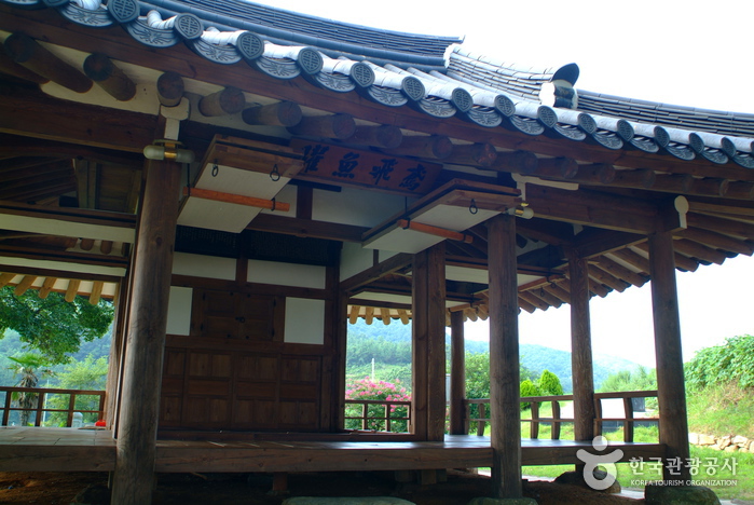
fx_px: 629
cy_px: 252
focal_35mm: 30
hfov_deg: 61.9
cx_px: 377
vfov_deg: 43.7
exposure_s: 1/60
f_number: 4
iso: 100
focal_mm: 20
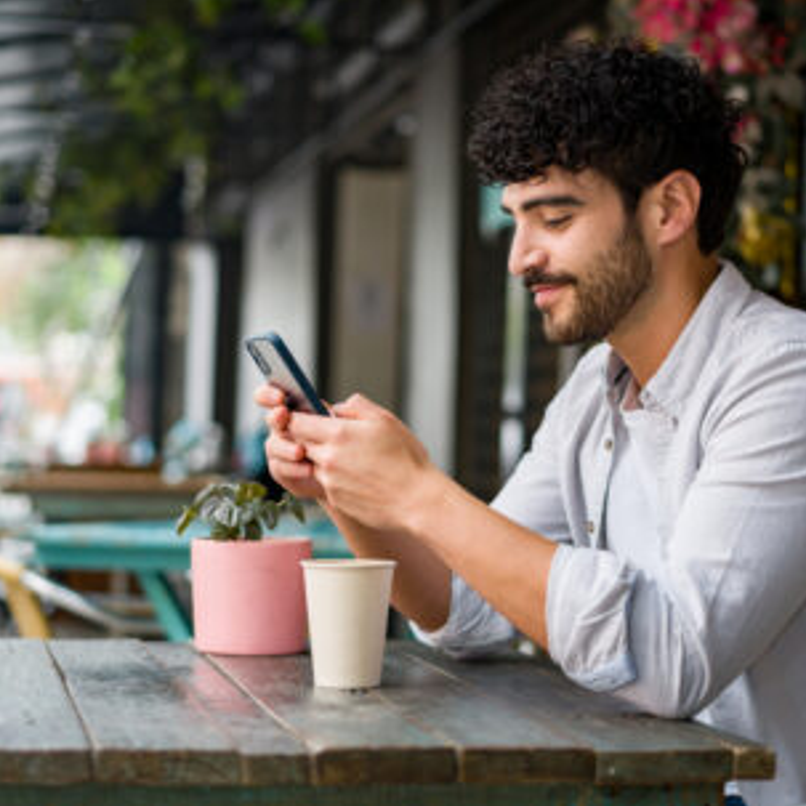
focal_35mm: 71
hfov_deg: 24.3
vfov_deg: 24.3
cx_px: 439
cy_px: 403
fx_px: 1870
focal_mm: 55
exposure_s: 1/250
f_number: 2
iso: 320
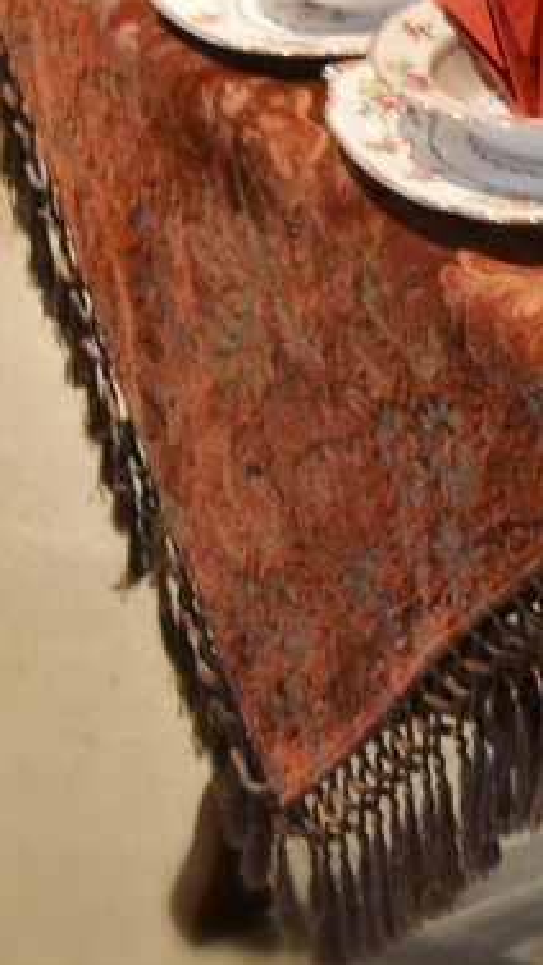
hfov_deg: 9.3
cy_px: 15
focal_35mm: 128
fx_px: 3277
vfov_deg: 16.4
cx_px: 735
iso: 1400
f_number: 4.8
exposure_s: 1/15
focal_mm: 32
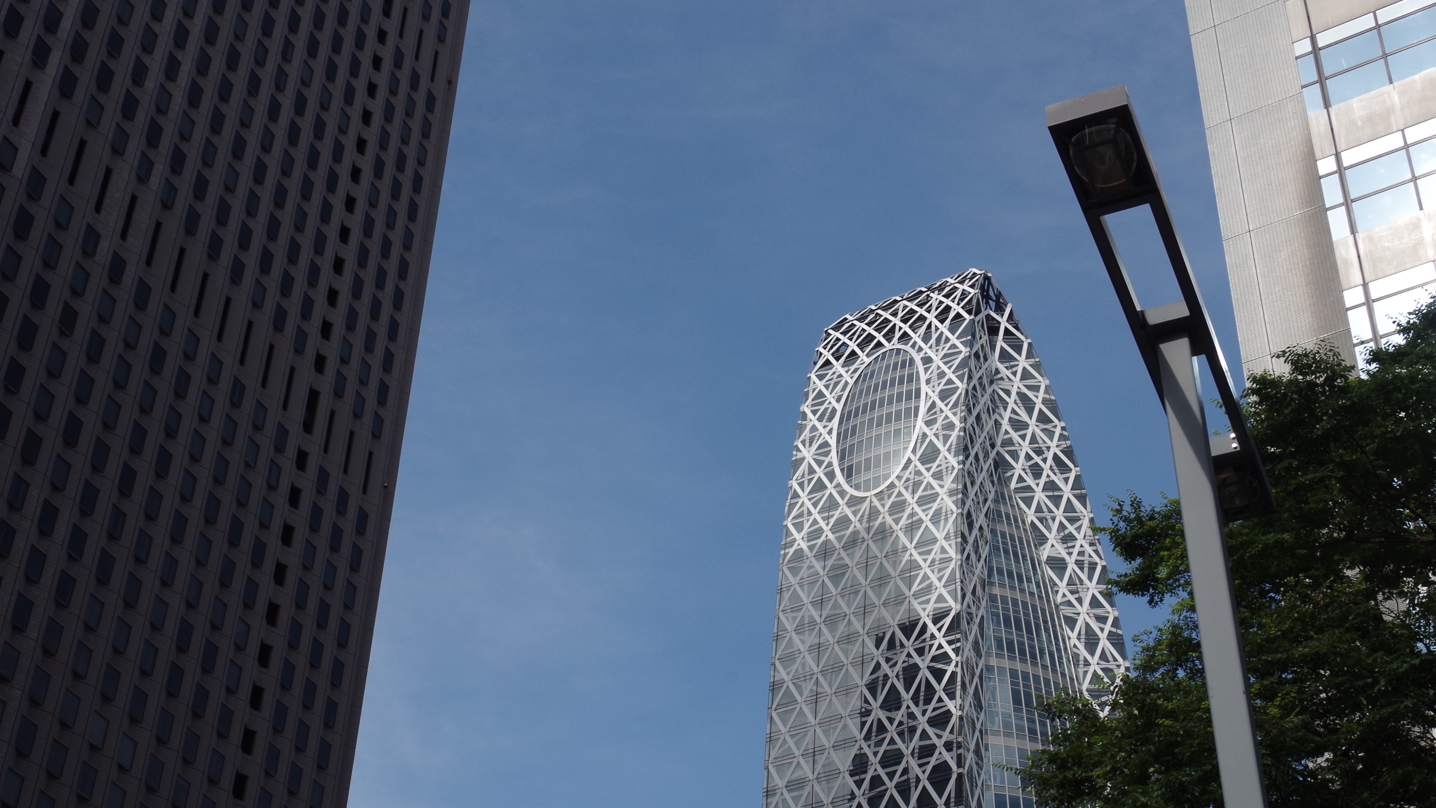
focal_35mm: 52
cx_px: 753
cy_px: 459
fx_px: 1980
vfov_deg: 23.0
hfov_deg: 39.9
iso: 250
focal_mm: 25
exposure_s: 1/200
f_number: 11
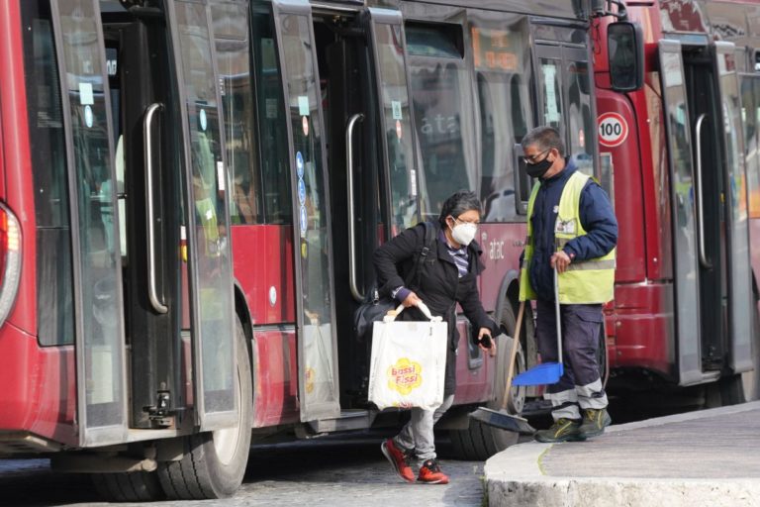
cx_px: 380
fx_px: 5657
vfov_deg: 5.1
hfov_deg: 7.7
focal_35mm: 268
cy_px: 254
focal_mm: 268
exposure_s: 1/250
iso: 800
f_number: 8
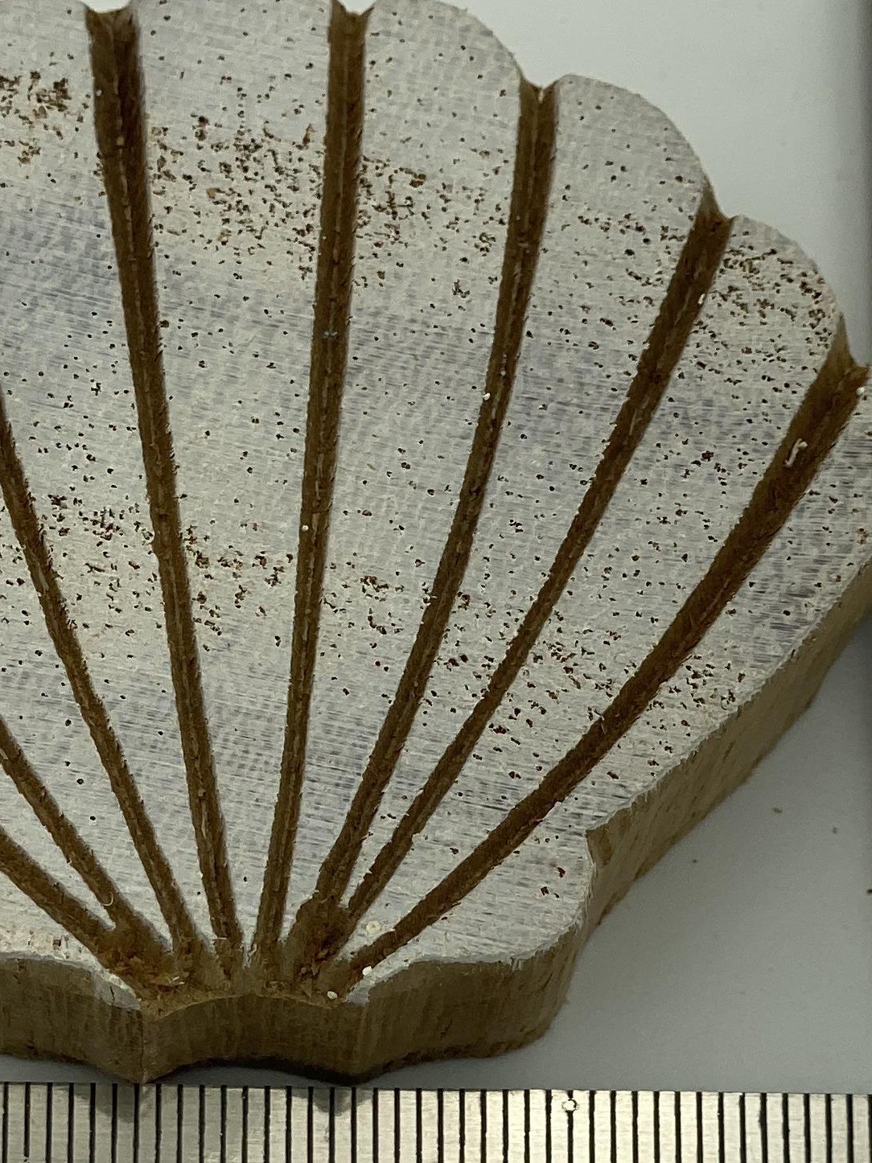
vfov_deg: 13.6
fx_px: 4872
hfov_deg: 10.2
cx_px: 294
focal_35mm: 145
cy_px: 650
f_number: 2
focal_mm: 6
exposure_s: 1/799
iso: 20
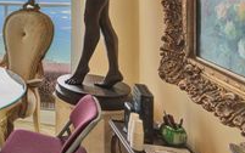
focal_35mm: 43
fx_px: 287
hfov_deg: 35.4
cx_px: -55
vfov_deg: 27.4
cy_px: -15
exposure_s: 1/250
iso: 200
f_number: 5
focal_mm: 17
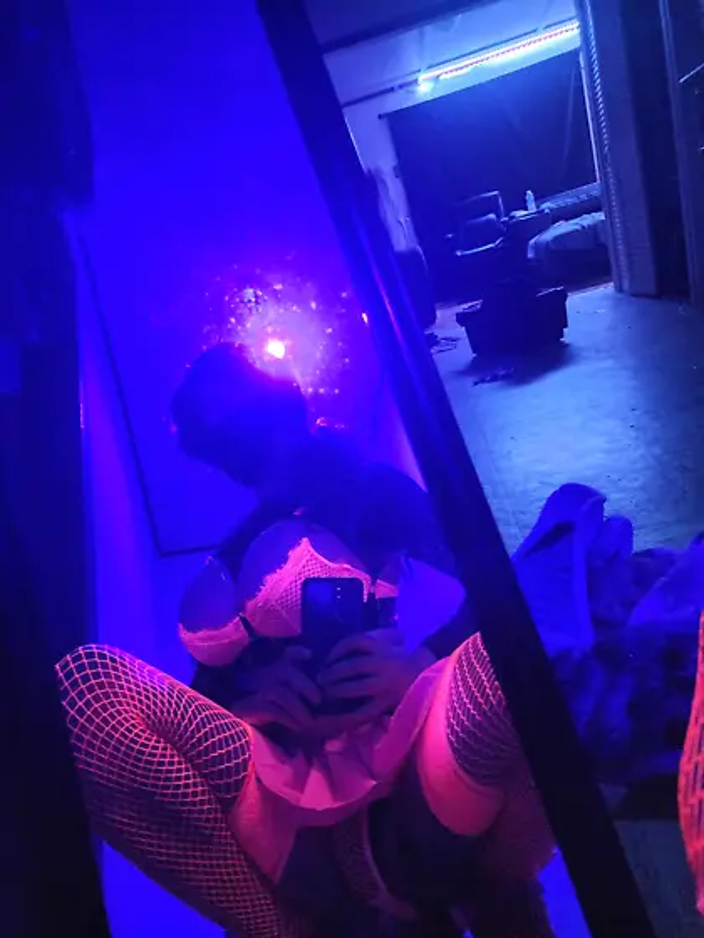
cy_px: 469
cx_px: 352
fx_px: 624
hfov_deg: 58.9
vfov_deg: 73.9
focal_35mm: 23
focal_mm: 6.4
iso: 1250
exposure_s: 1/20
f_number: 1.8
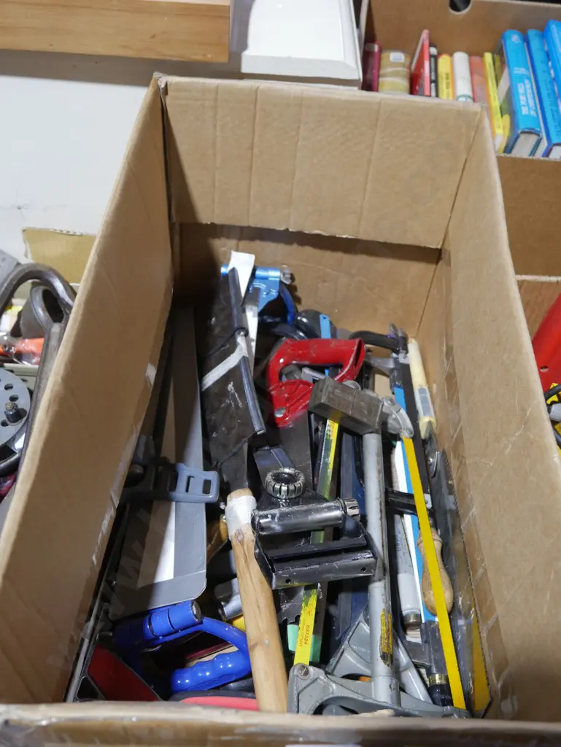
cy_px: 374
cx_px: 280
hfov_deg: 37.8
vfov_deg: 49.0
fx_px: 820
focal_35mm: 38
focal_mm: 19
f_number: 4.1
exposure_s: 1/60
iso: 640
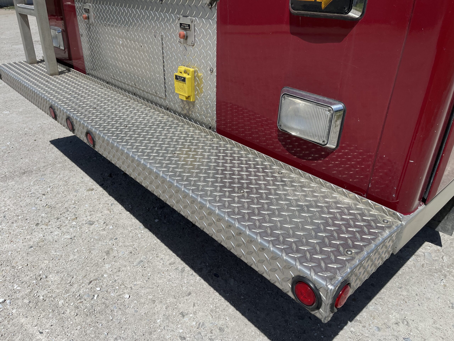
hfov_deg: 67.3
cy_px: 170
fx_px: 341
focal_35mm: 26
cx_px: 227
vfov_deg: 53.1
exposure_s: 1/6993
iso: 32
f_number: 1.6
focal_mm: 5.1
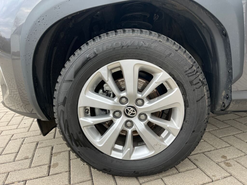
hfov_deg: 67.3
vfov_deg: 53.1
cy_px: 92
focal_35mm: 26
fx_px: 186
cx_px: 124
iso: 50
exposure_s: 1/413
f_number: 1.6
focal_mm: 5.1
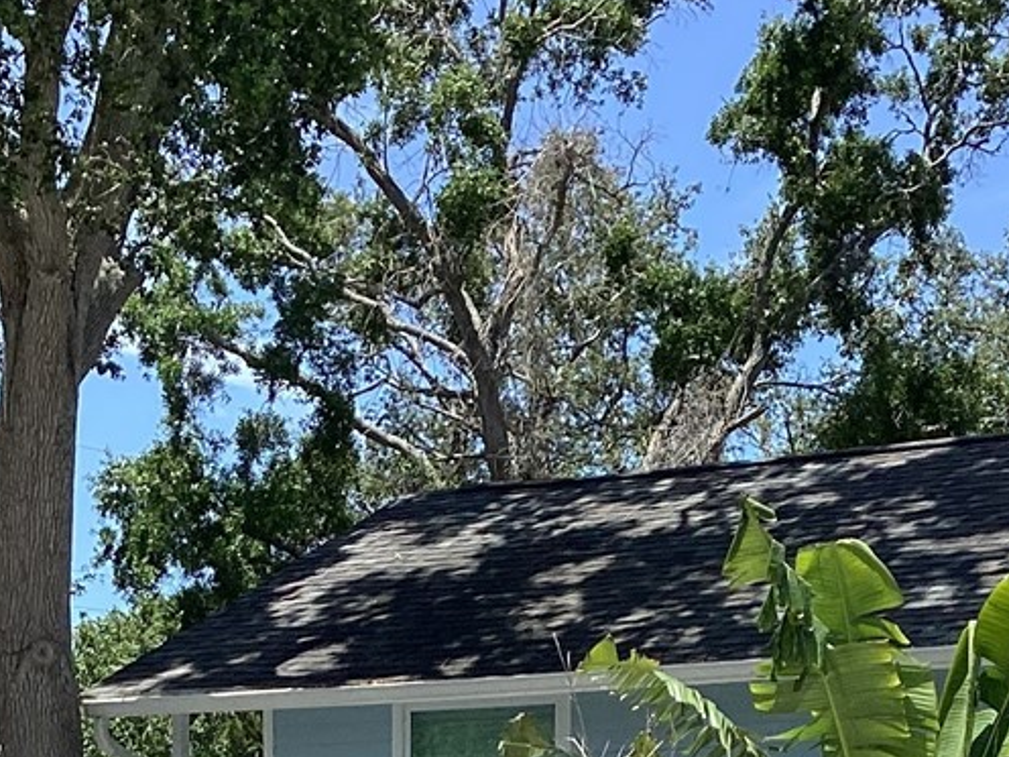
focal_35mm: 100
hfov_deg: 19.6
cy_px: 1115
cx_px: 641
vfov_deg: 13.9
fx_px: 2915
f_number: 2.4
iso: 25
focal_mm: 3.3
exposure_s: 1/1058
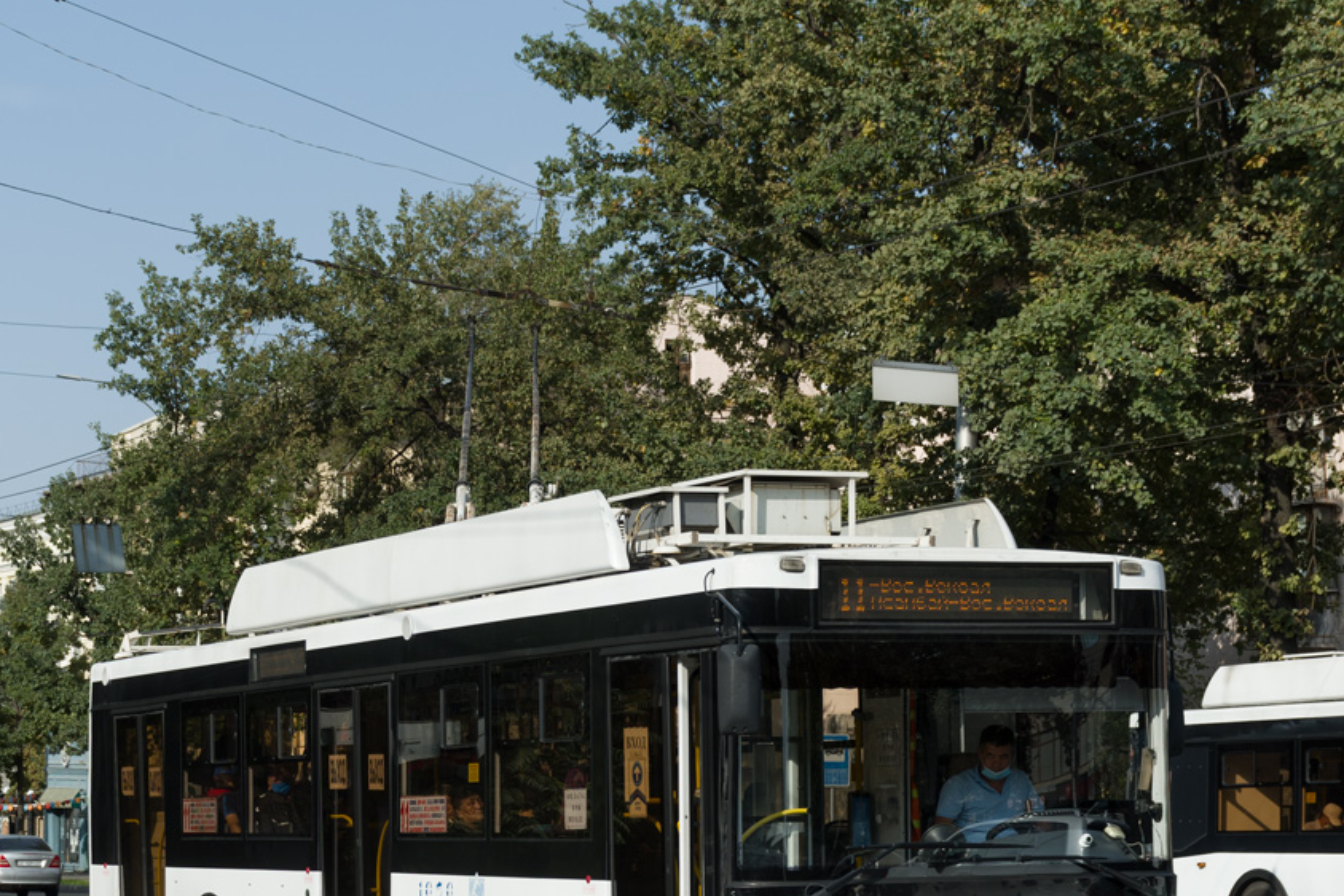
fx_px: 2762
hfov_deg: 27.3
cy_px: 601
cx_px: 646
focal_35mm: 74
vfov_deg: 18.4
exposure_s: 1/640
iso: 100
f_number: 5.6
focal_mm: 35
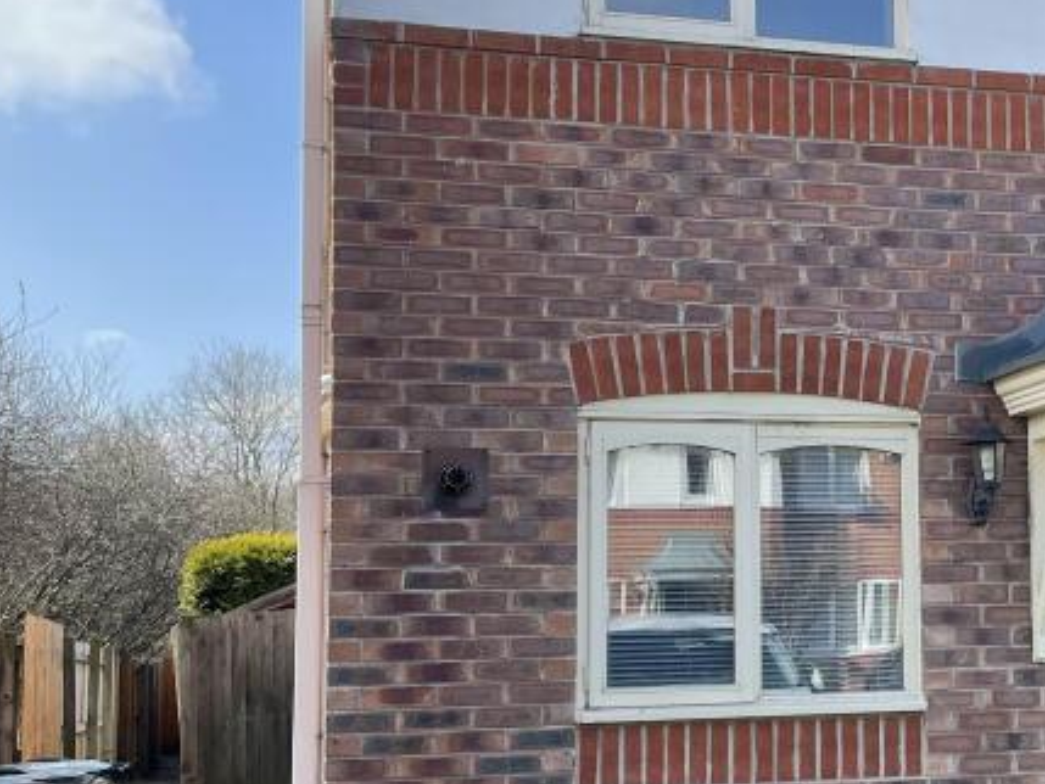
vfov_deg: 23.6
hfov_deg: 29.8
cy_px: 453
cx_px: 948
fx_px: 1872
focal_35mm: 62
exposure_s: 1/1114
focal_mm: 4.2
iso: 32
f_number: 1.6
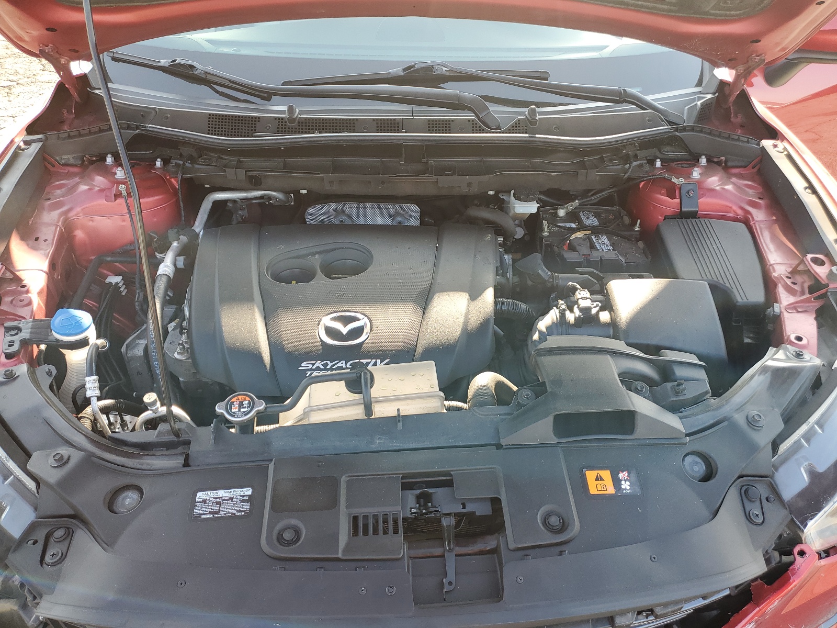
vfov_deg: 53.1
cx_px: 418
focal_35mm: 26
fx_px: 629
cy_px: 314
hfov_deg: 67.3
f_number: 1.5
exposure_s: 1/200
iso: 50
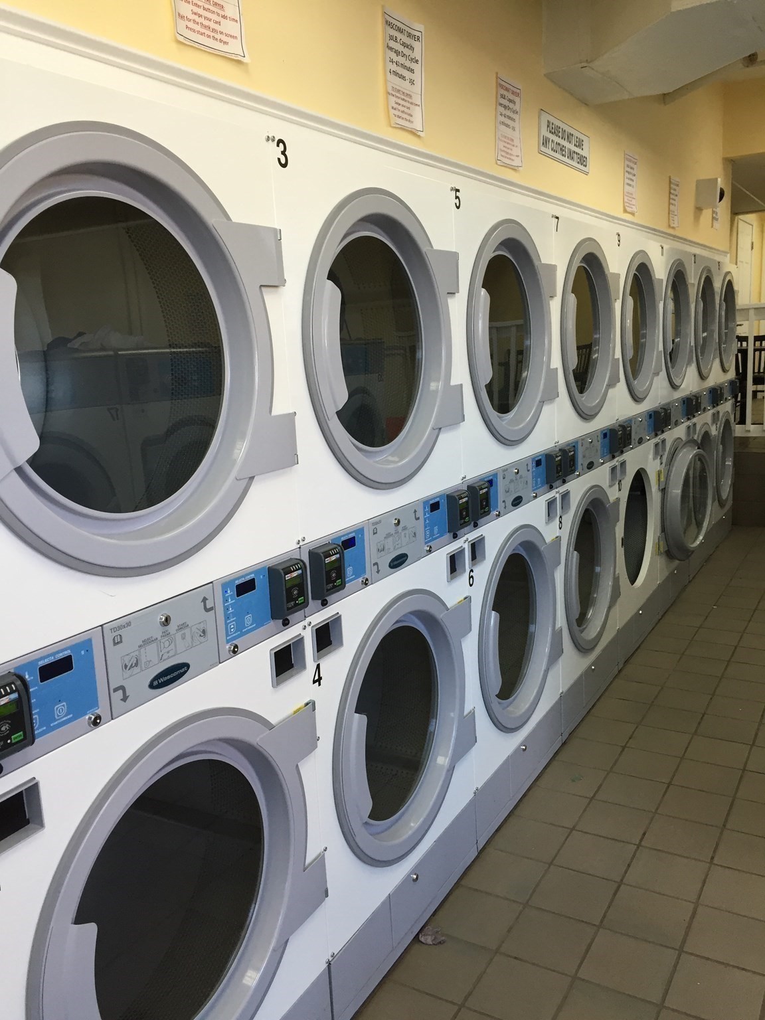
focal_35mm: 29
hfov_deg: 48.2
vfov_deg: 61.7
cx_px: 382
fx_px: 855
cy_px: 510
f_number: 2.2
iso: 32
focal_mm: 4.15
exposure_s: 1/30
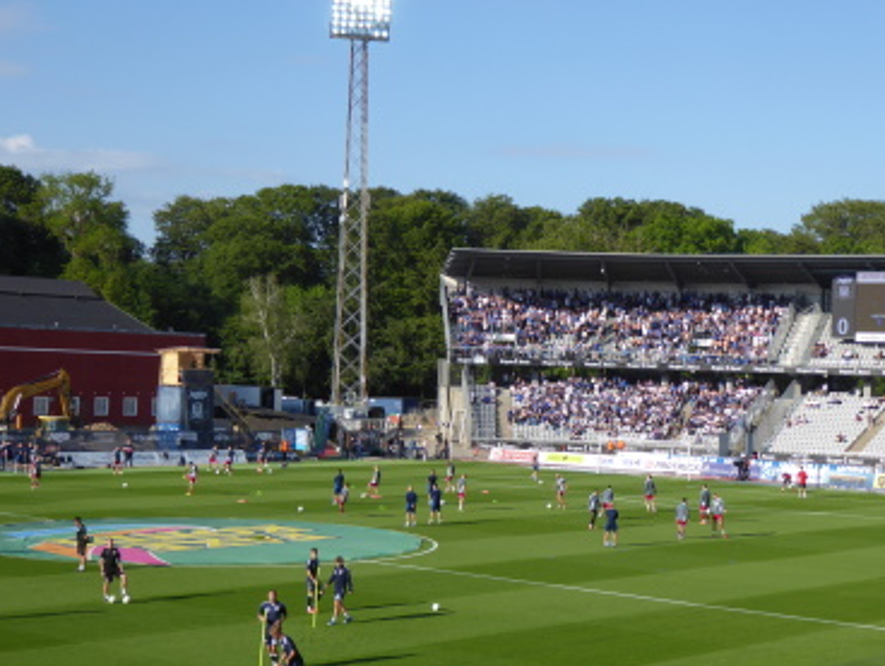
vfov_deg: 22.3
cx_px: 519
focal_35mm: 66
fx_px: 1690
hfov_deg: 29.3
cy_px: 375
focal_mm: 9.6
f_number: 4.1
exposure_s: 1/500
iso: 80
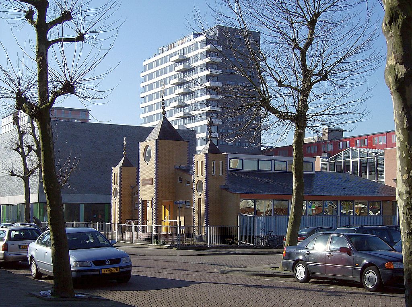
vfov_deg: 26.0
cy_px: 154
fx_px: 665
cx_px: 206
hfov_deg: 34.4
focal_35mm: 56
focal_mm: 9.3
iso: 100
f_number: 5.6
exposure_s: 1/532
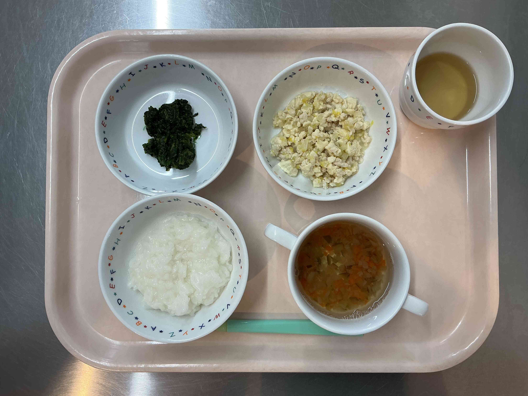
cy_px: 198
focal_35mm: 29
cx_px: 264
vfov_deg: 48.2
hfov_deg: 61.7
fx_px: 442
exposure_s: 1/120
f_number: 1.8
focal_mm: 3
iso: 40
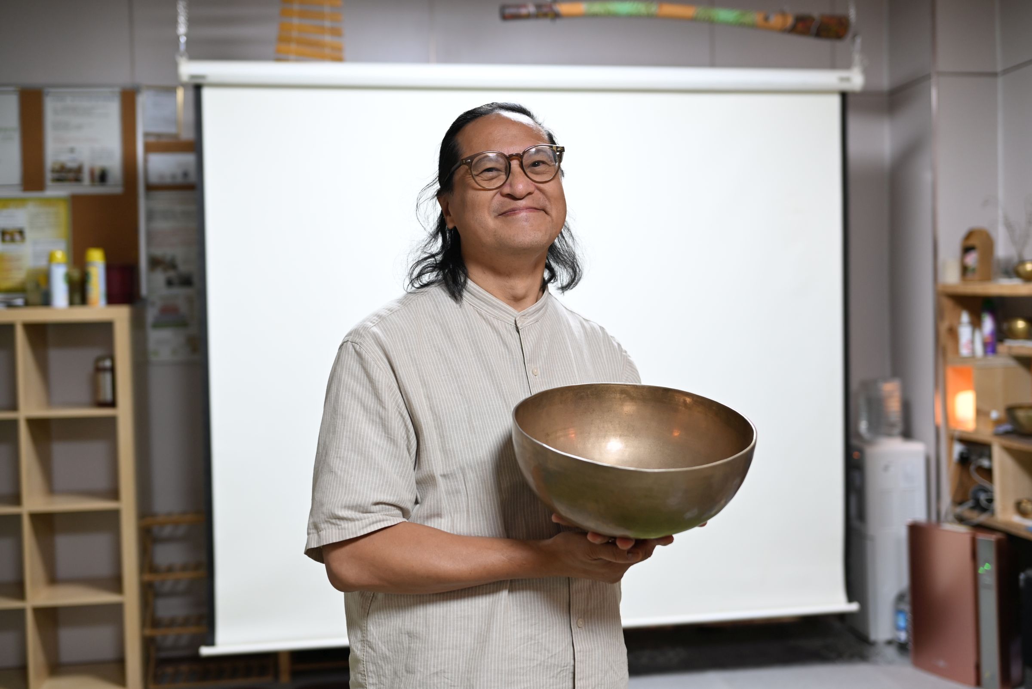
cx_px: 516
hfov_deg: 48.4
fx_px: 1147
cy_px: 344
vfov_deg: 33.4
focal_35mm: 40
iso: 500
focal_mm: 40
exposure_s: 1/60
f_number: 2.8
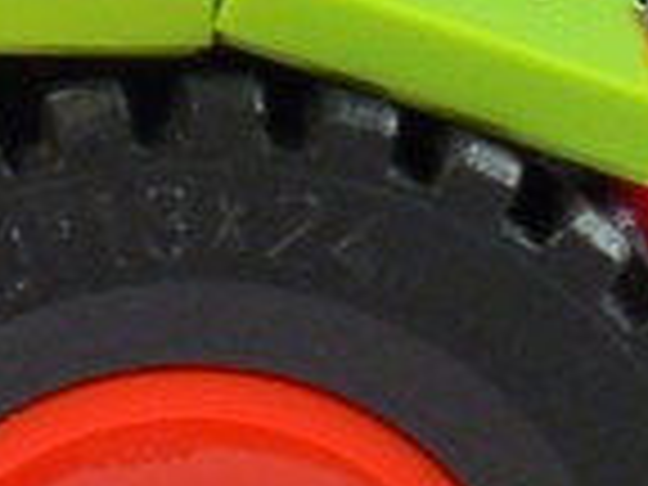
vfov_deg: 2.7
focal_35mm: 550
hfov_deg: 3.6
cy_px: 734
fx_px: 10296
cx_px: -878
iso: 80
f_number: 3.2
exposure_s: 1/13
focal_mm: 16.5
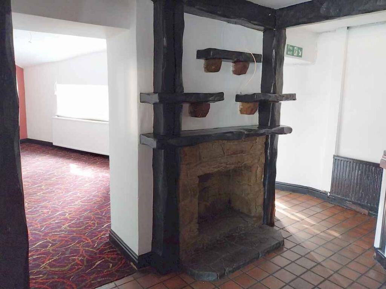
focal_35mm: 26
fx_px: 290
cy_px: 144
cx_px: 193
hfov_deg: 67.3
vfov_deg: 53.1
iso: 320
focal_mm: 4
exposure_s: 1/25
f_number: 1.8
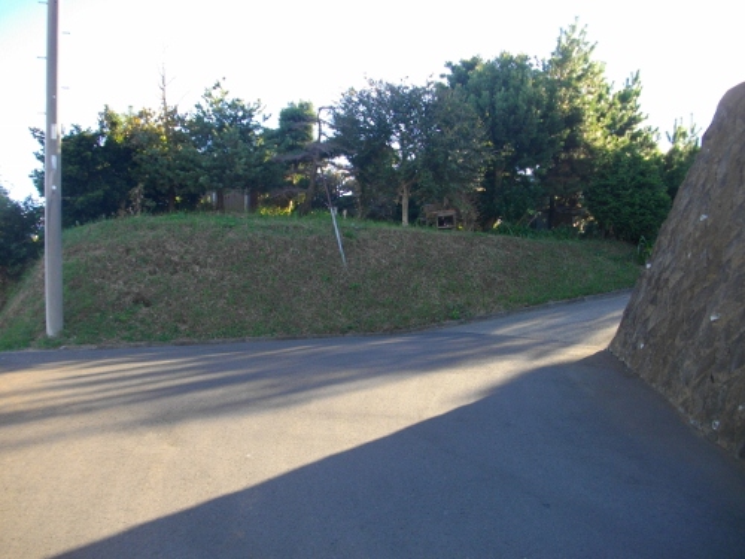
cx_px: 372
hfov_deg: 56.8
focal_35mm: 32
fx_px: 689
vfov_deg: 44.2
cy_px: 280
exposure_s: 1/200
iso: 100
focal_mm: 5.7
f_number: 2.9
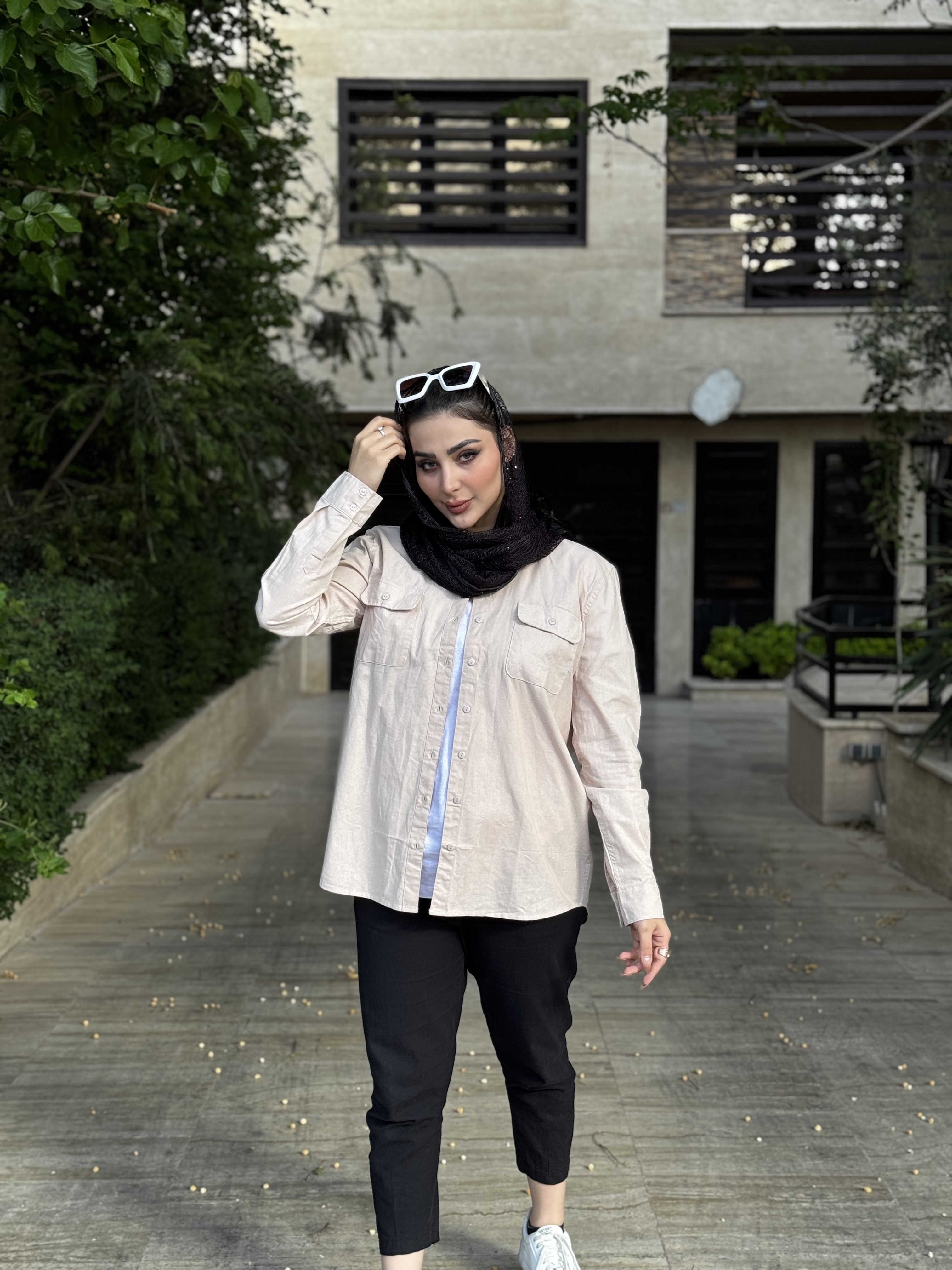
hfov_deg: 30.3
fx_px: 1760
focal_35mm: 48
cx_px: 476
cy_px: 635
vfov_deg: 39.7
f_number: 1.78
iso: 64
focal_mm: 6.76
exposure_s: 1/707
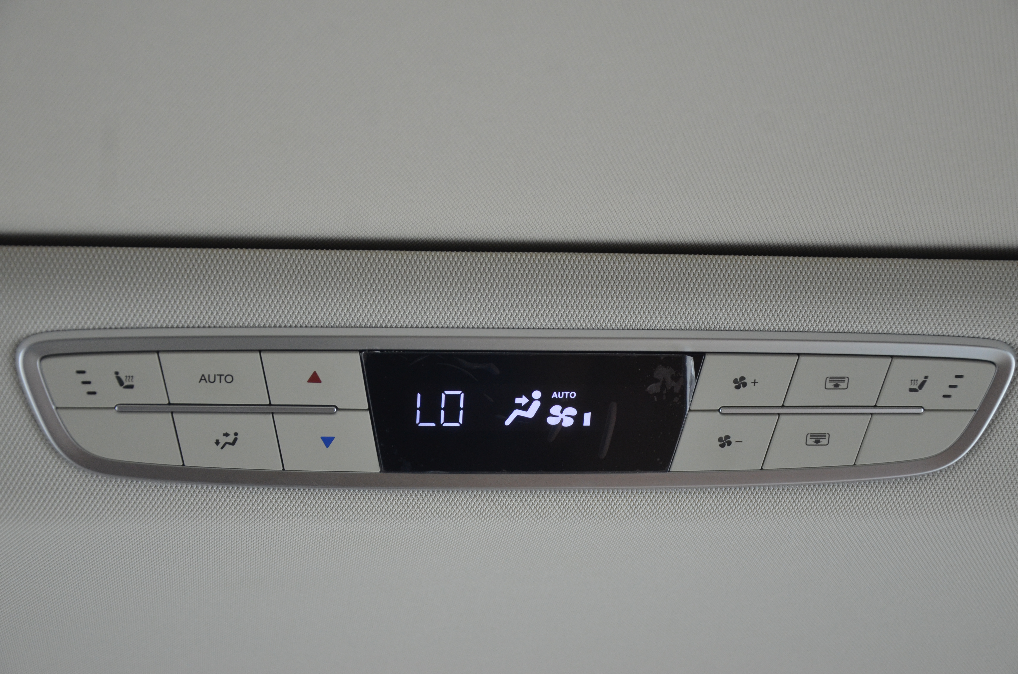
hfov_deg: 28.1
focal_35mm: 72
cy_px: 337
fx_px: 2032
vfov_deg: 18.8
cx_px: 509
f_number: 4.8
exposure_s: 1/50
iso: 800
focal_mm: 48
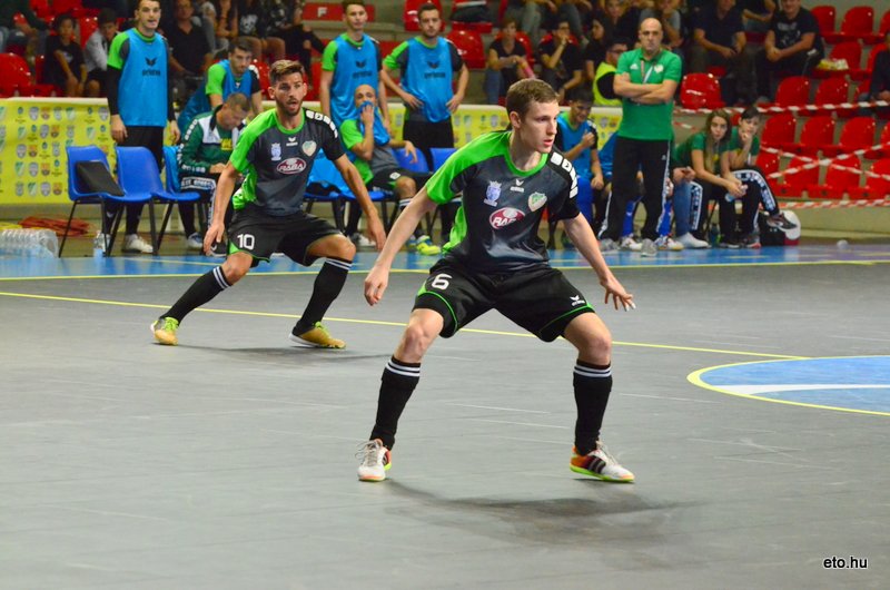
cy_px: 295
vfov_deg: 6.8
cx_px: 445
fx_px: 4996
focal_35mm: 202
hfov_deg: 10.2
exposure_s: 1/500
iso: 6400
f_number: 6.3
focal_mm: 135
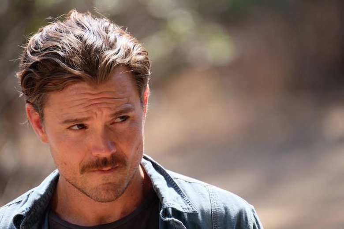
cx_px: 172
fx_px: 5733
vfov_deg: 2.3
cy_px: 114
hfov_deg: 3.4
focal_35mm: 600
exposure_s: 1/500
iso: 800
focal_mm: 400
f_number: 5.6
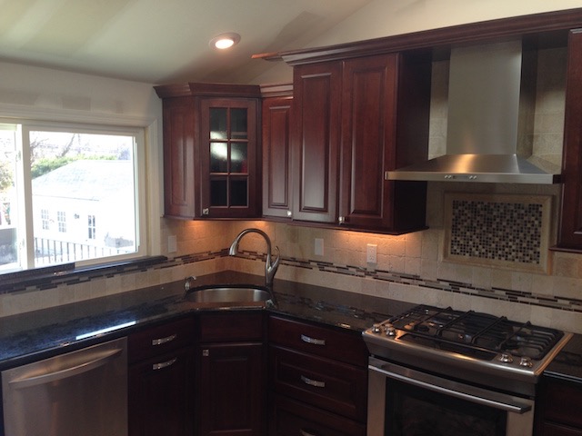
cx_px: 291
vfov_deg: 42.9
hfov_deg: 55.4
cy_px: 218
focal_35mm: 33
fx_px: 555
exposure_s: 1/60
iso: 50
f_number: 2.4
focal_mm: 4.12
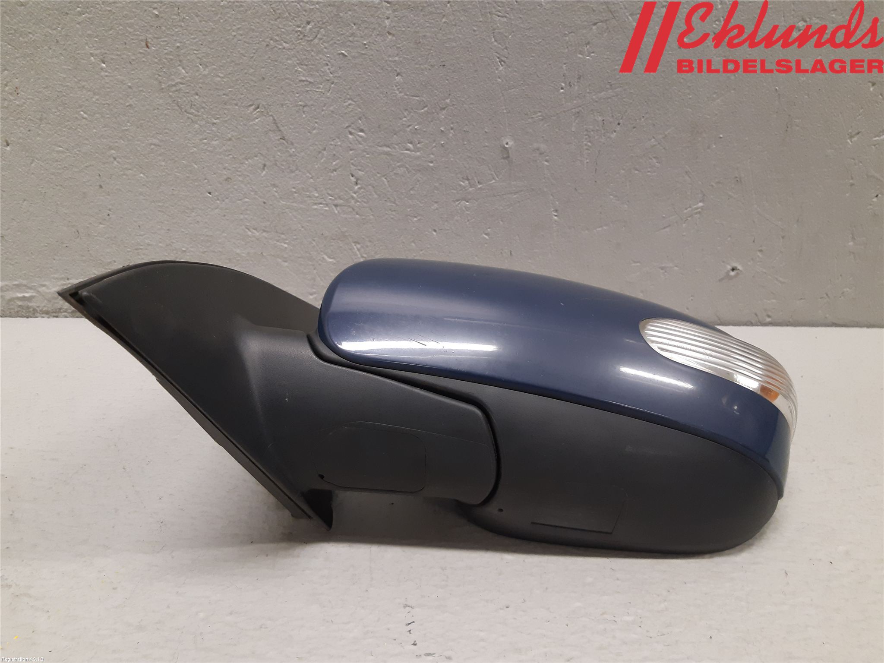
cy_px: 332
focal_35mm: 26
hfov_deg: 67.3
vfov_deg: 53.1
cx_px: 442
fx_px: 664
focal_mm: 3.93
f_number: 1.7
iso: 200
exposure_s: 1/50
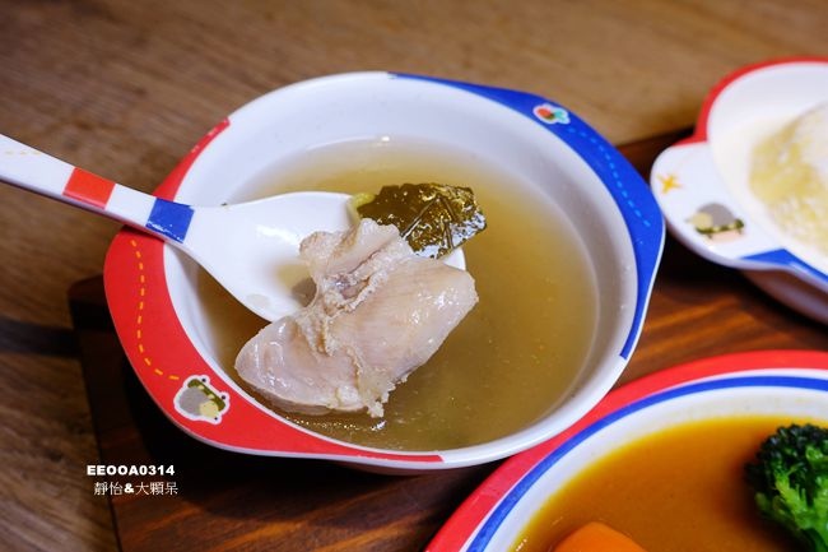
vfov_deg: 43.6
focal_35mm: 30
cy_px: 276
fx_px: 690
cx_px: 414
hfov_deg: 61.9
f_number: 3.5
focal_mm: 11.12
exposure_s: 1/80
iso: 125
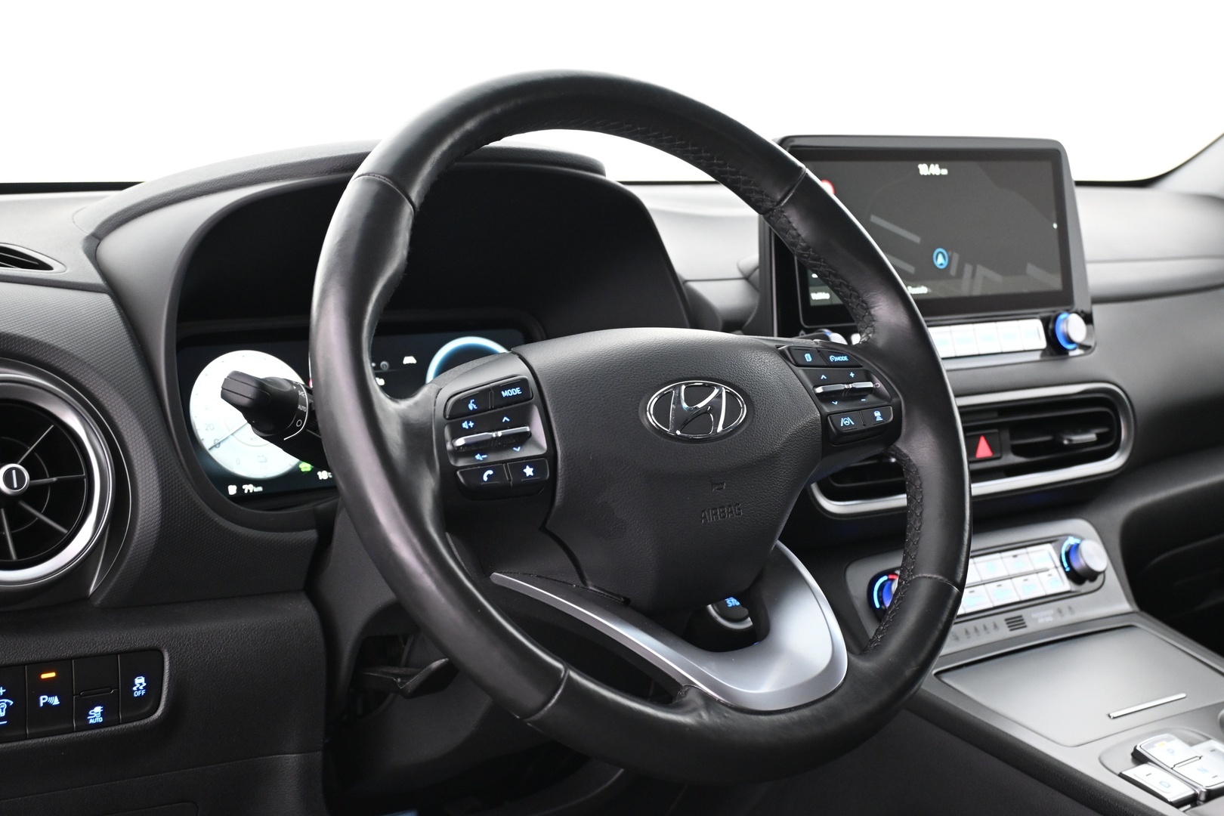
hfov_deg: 41.7
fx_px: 1606
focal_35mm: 47
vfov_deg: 28.5
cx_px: 612
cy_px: 408
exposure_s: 1/10
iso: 1600
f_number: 5
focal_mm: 31.5
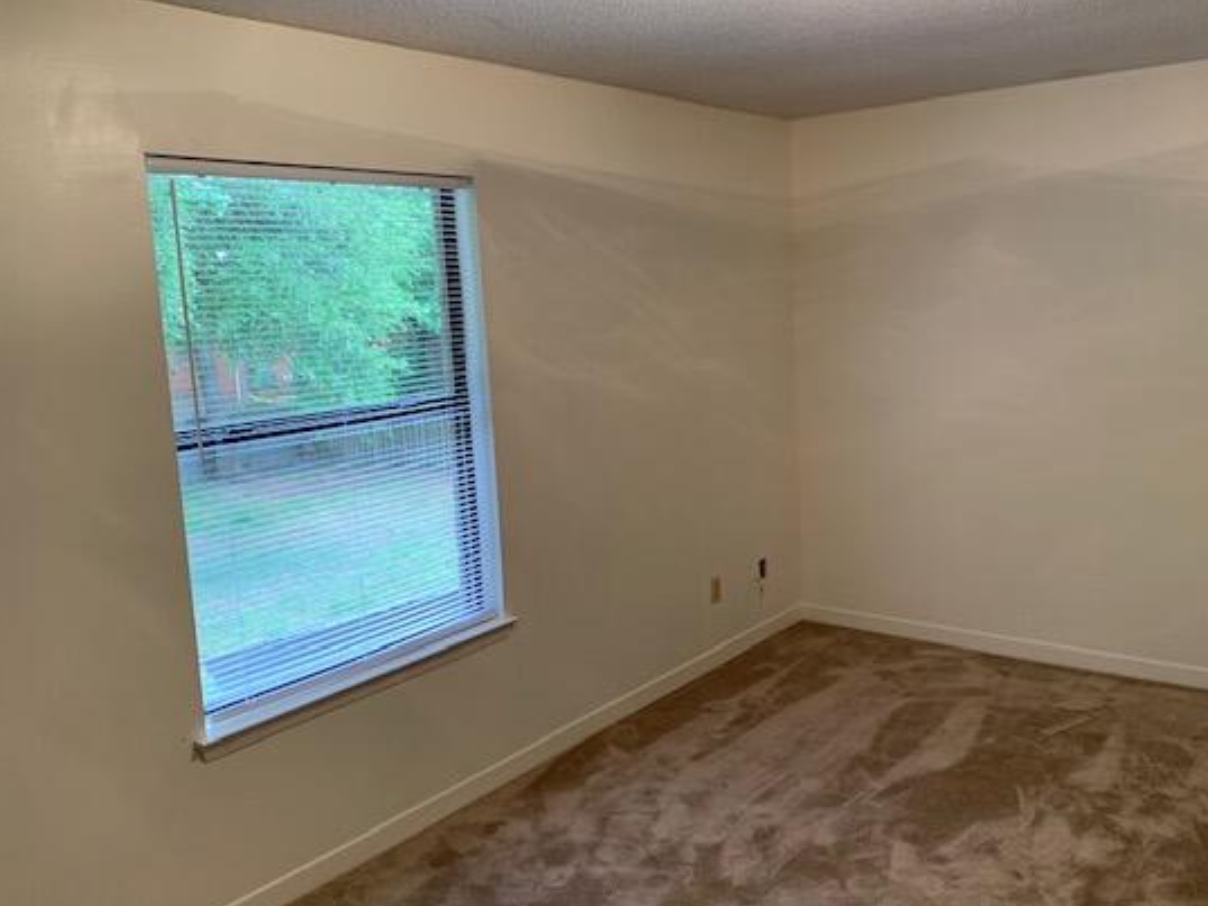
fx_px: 1082
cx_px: 675
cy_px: 465
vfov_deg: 45.5
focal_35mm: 31
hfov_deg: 58.2
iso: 100
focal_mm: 4.25
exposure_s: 1/60
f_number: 1.8
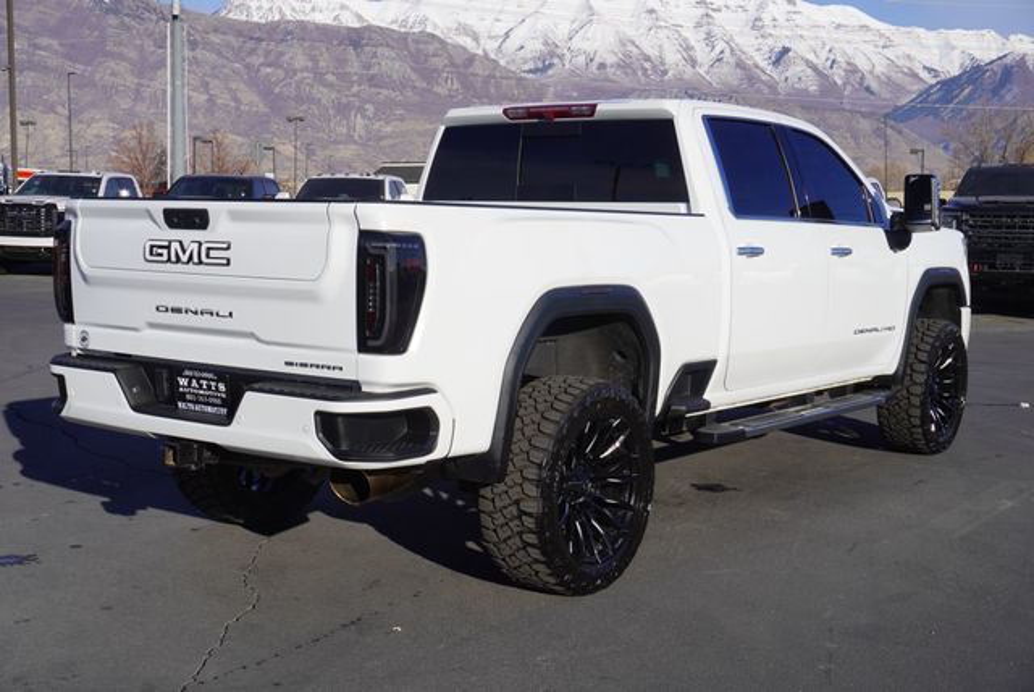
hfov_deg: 42.3
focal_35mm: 46
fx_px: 1337
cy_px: 346
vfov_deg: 29.0
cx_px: 517
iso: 100
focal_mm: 31
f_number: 11
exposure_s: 1/250
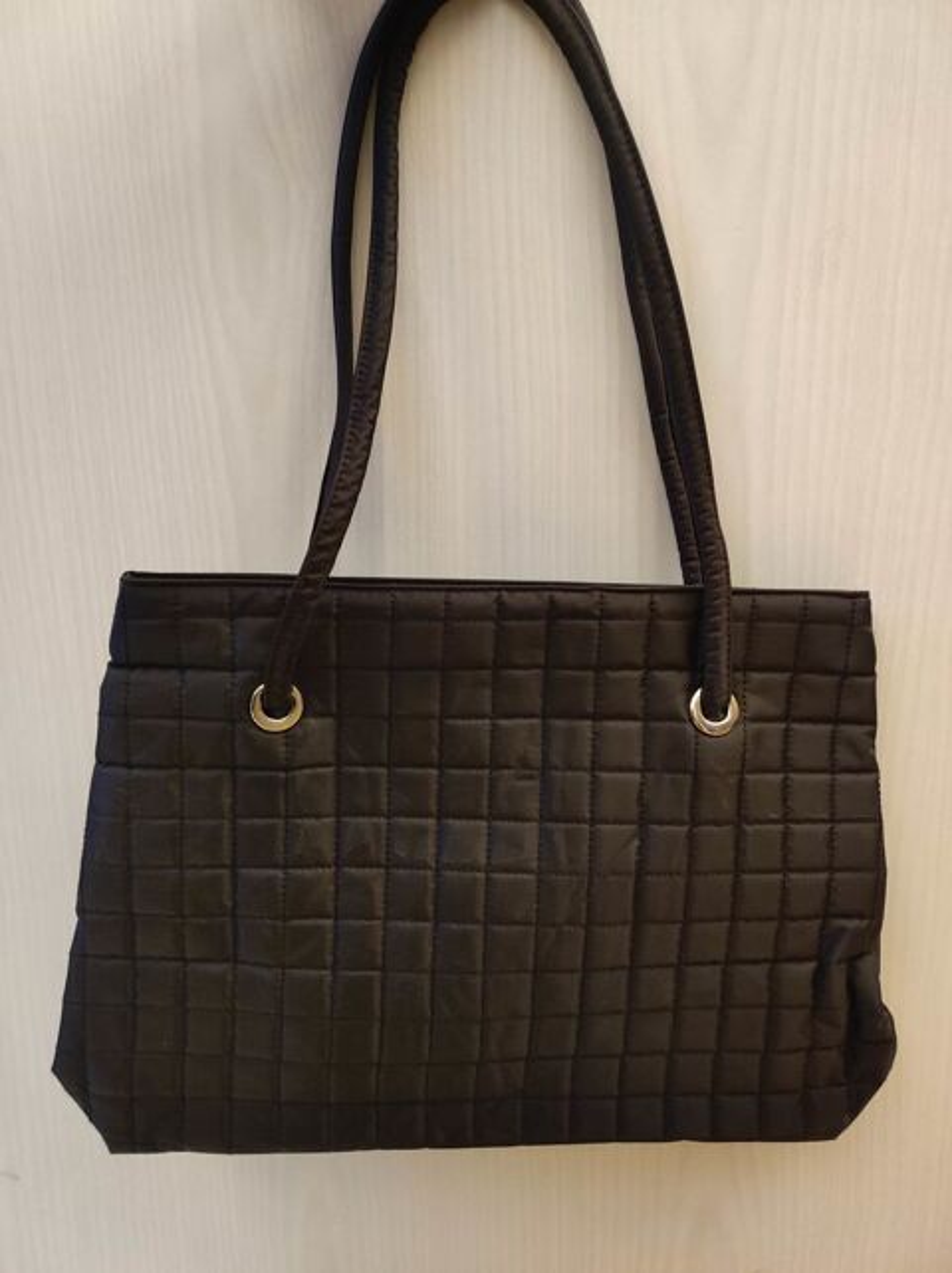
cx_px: 476
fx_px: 919
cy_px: 636
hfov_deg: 54.8
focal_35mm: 25
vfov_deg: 69.5
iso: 1521
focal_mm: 4.7
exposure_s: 1/33
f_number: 1.79
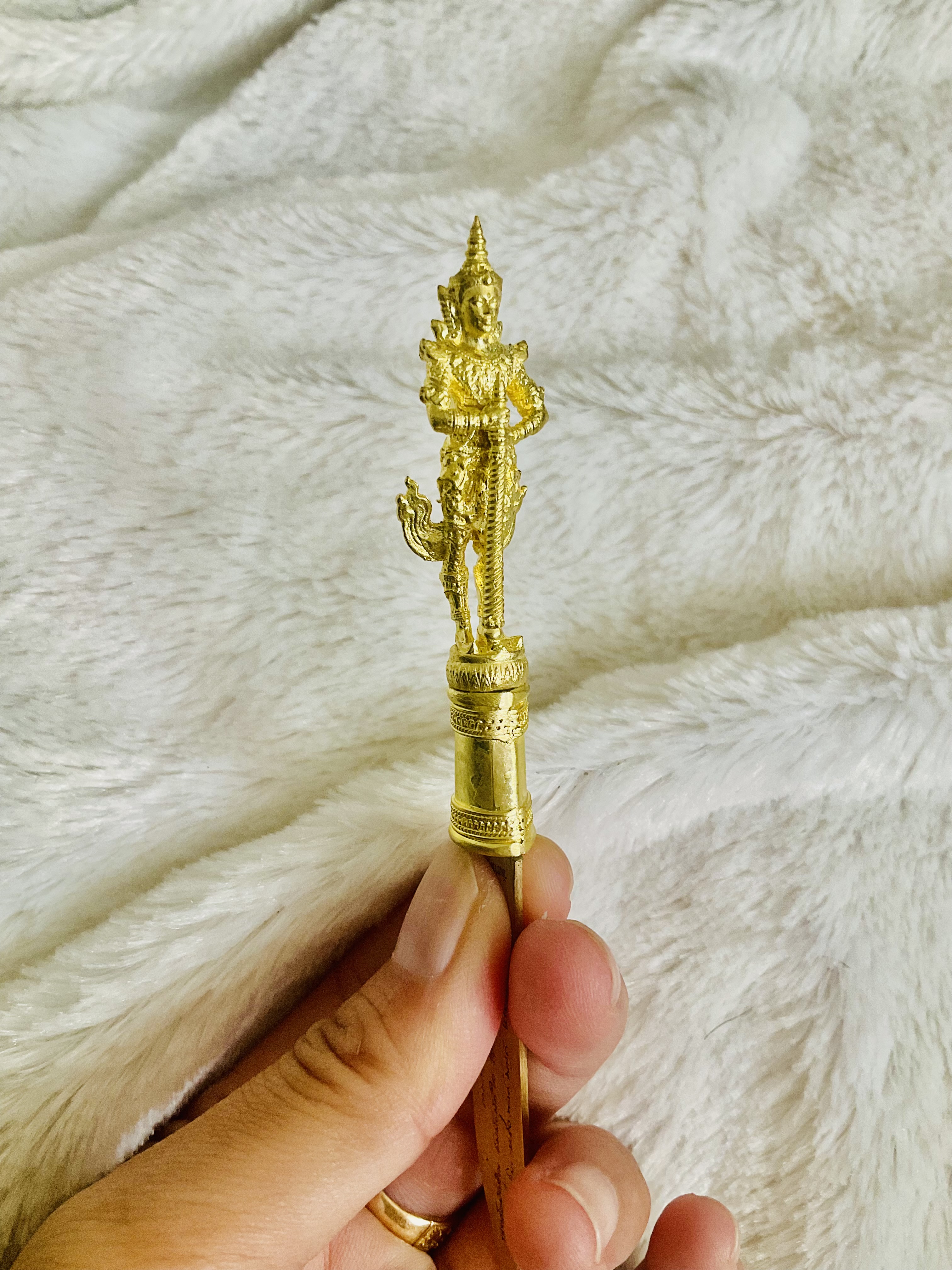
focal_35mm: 29
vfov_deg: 61.7
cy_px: 635
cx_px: 476
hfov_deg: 48.2
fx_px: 1063
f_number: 1.8
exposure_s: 1/50
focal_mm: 3
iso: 40
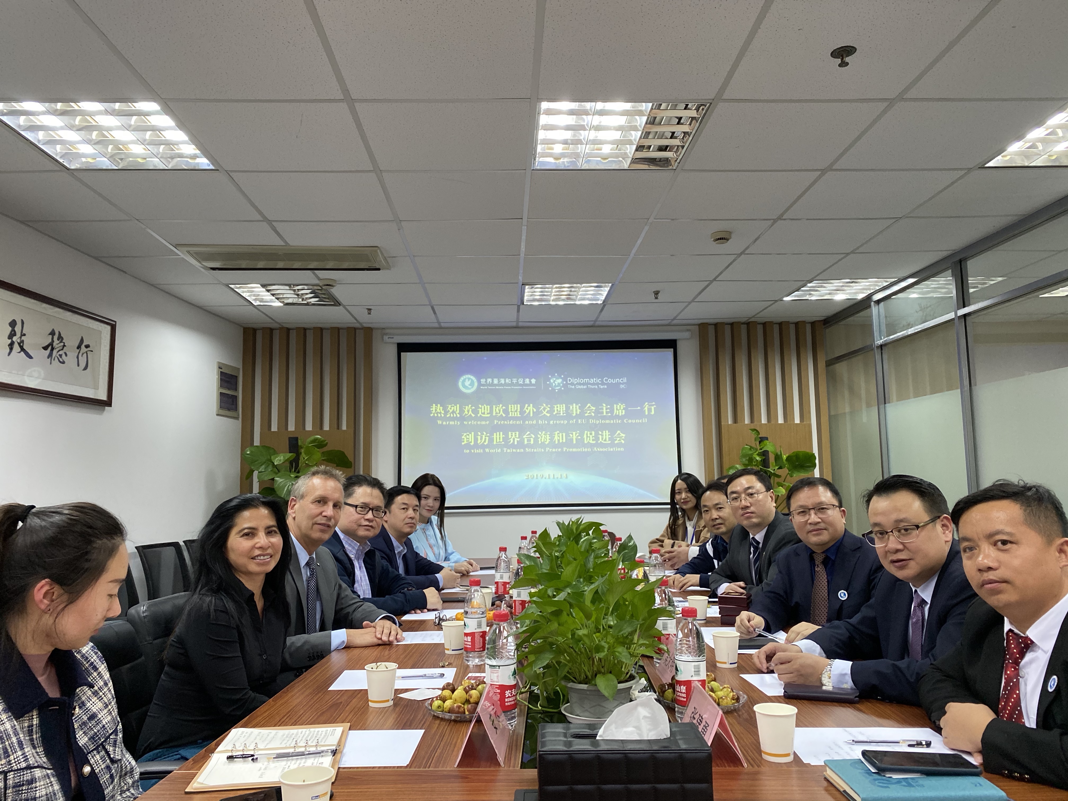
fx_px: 802
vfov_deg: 53.1
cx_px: 534
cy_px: 400
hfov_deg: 67.3
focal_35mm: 26
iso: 200
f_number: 1.8
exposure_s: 1/50
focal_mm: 4.25
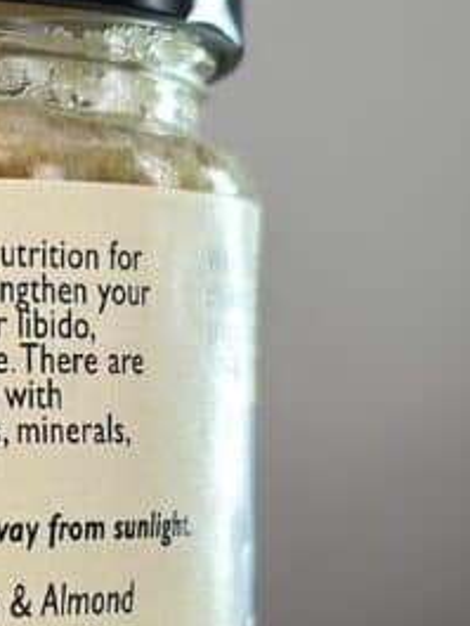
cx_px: -135
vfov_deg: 13.6
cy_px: 458
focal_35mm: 145
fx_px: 2623
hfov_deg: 10.0
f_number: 1.78
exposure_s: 1/75
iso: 125
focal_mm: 6.86
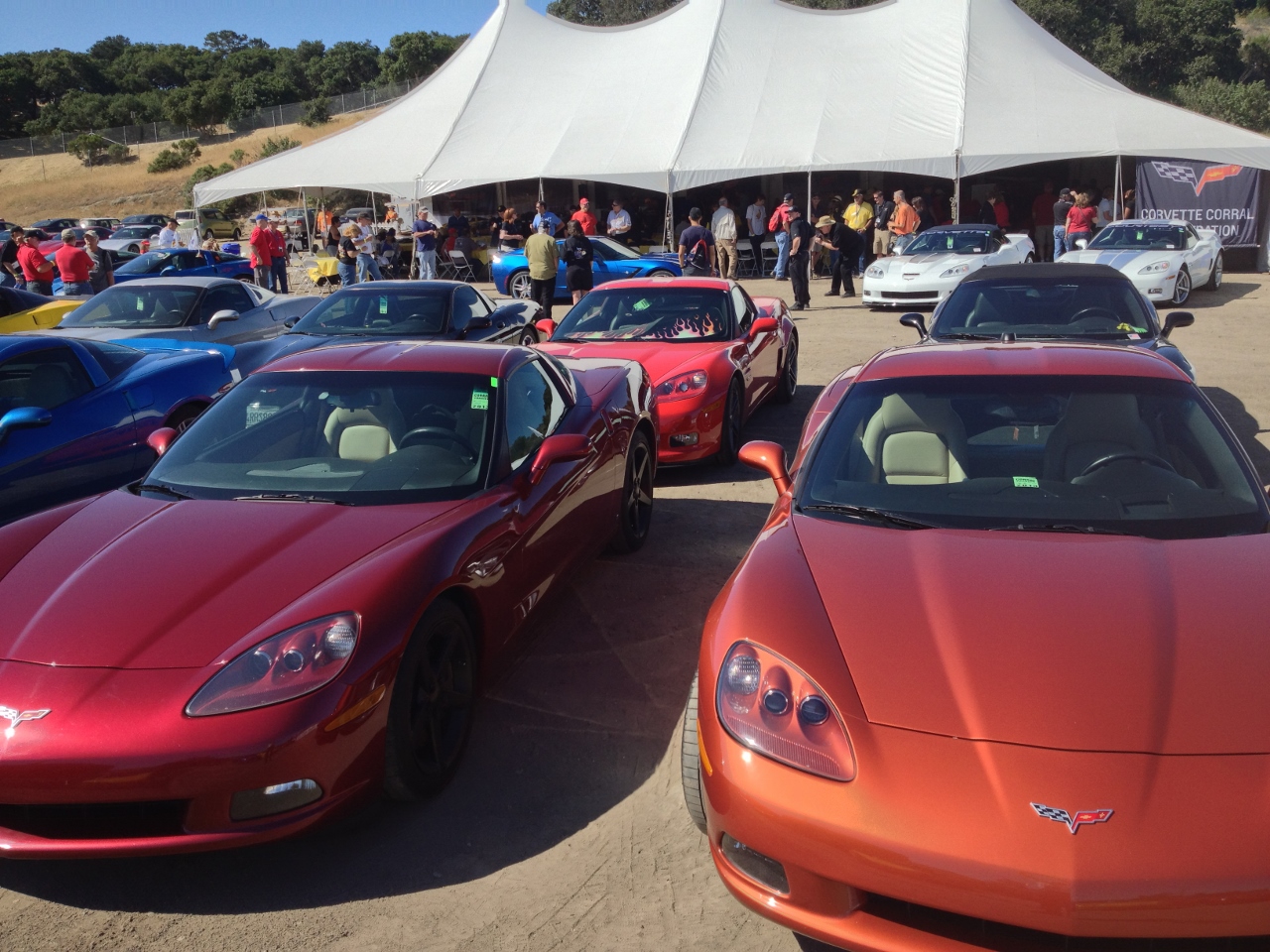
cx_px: 635
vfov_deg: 40.7
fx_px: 1284
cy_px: 476
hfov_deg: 52.6
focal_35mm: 35
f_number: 2.4
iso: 50
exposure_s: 1/1082
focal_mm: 4.28
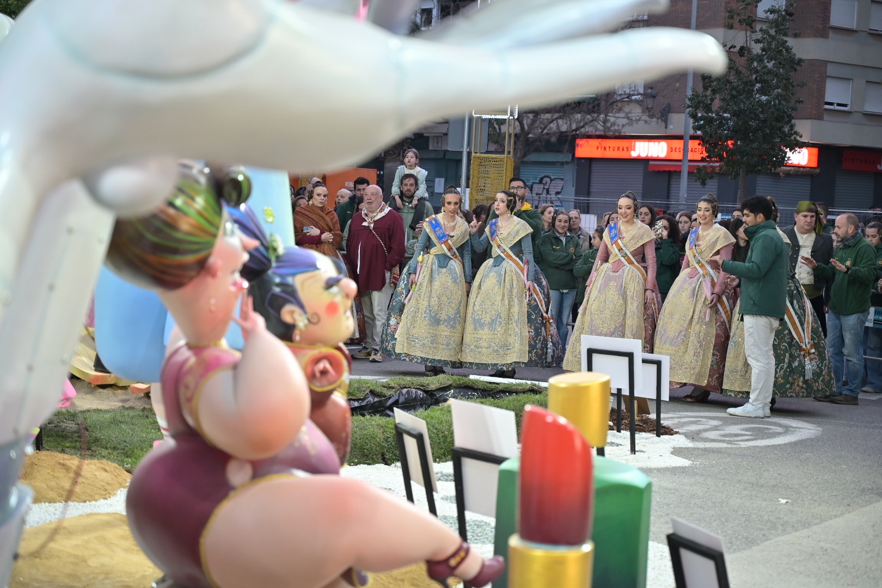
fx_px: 1715
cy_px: 294
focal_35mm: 70
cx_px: 441
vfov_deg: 19.5
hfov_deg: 28.8
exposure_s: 1/200
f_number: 4
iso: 1250
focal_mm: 70
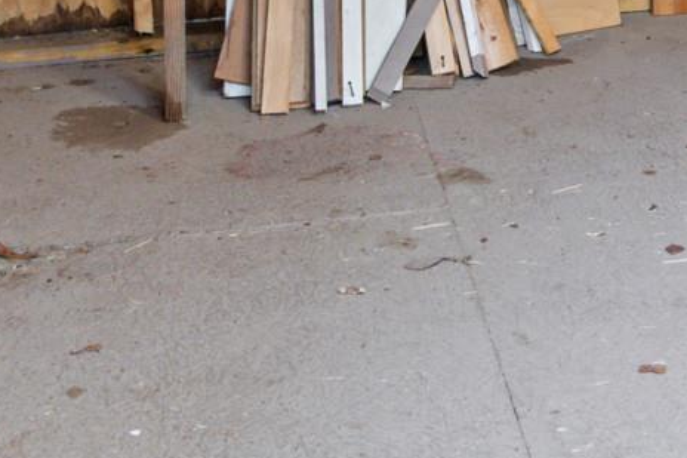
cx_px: 801
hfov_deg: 19.9
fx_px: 1850
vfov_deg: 12.5
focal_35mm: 97
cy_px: -431
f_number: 9
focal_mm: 12
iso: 250
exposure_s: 1
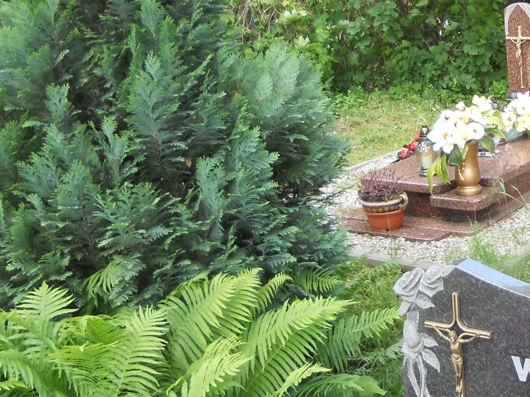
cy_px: 54
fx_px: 873
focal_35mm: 57
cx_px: 521
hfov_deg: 31.4
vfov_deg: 25.0
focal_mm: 4.9
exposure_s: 1/80
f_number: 3.2
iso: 80
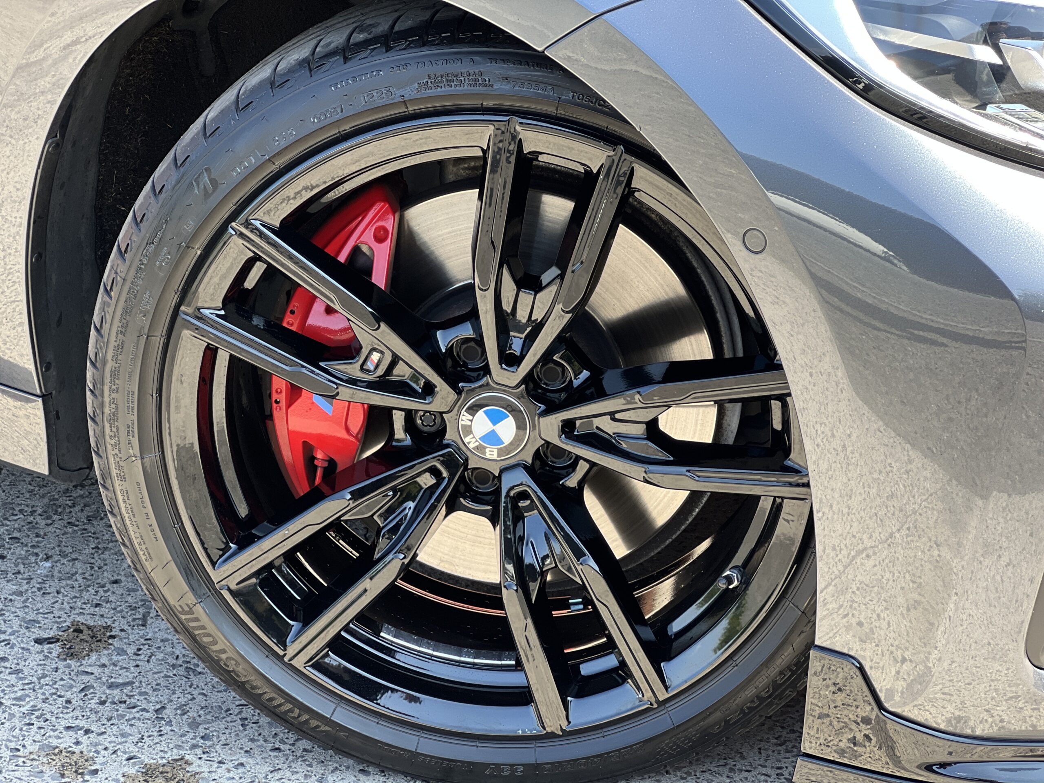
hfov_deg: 25.3
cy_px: 392
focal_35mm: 77
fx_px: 2322
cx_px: 522
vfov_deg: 19.1
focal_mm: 9
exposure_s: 1/121
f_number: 2.8
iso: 64
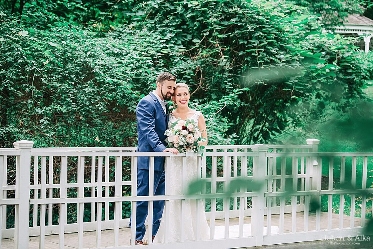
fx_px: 777
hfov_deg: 27.0
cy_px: 124
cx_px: 186
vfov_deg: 18.2
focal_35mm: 75
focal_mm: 75
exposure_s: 1/400
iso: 500
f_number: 2.8
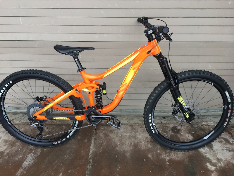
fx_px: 196
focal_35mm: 29
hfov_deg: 61.7
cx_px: 117
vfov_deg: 48.2
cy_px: 88
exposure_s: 1/120
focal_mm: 4.15
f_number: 2.2
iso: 32
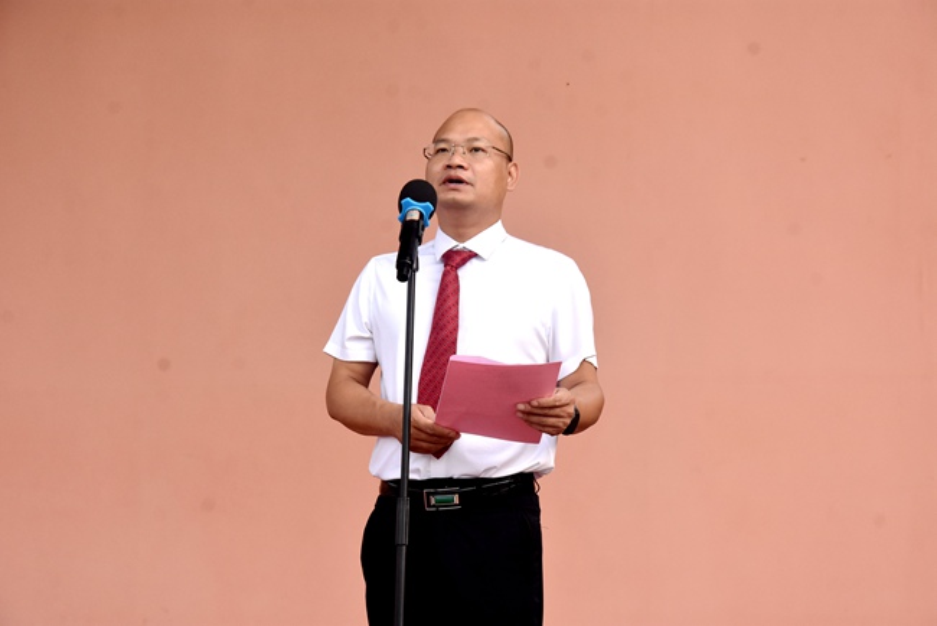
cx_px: 468
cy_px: 313
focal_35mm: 120
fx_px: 3125
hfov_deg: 17.1
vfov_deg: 11.4
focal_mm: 80
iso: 800
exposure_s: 1/400
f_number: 8
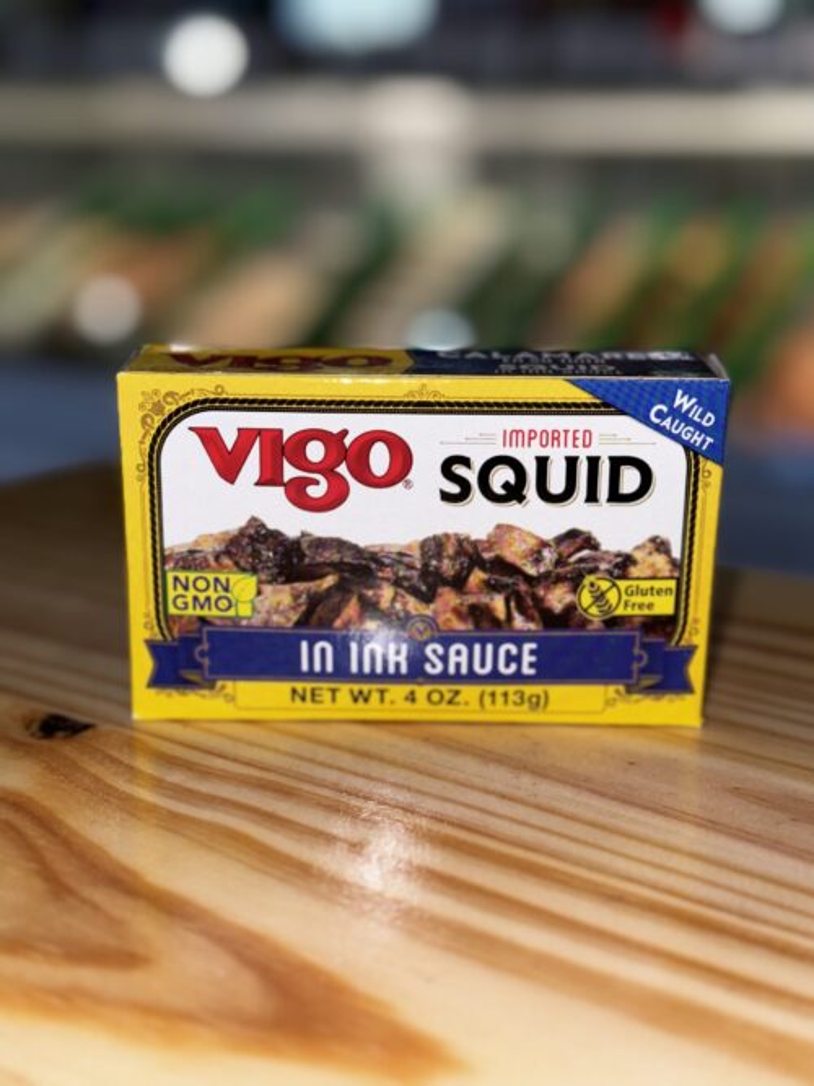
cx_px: 407
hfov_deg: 30.3
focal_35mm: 48
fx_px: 1505
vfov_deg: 39.7
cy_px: 543
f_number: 1.78
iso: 50
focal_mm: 6.76
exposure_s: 1/241
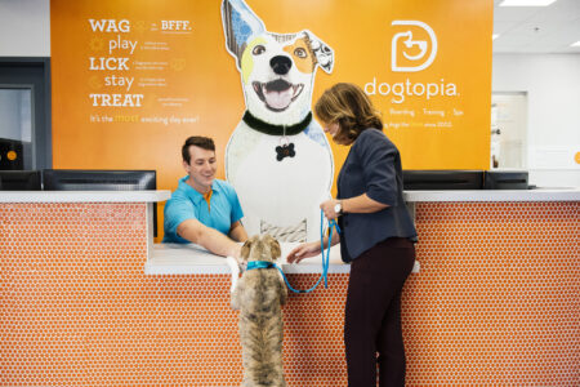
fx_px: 548
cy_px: 194
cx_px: 290
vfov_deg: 38.9
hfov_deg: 55.8
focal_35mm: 34
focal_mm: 34
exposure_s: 1/800
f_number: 4
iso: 5000
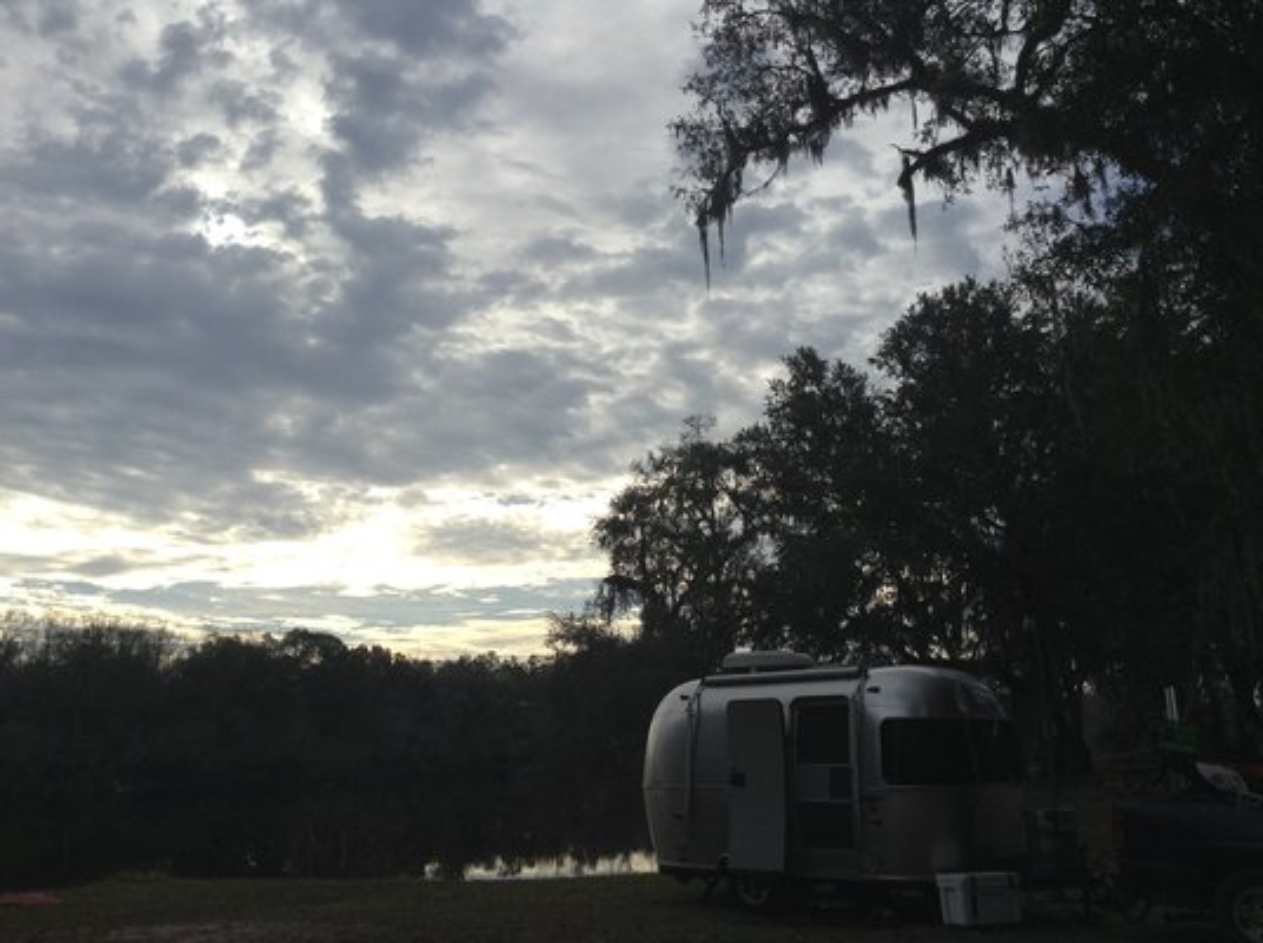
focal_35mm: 33
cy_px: 472
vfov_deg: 42.8
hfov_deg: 55.4
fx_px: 1202
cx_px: 632
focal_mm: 3.3
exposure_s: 1/1610
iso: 25
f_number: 2.4
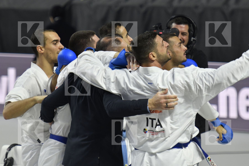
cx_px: 124
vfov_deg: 4.2
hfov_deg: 6.2
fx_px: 2281
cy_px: 83
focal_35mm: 330
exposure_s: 1/500
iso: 1250
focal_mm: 220
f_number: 4
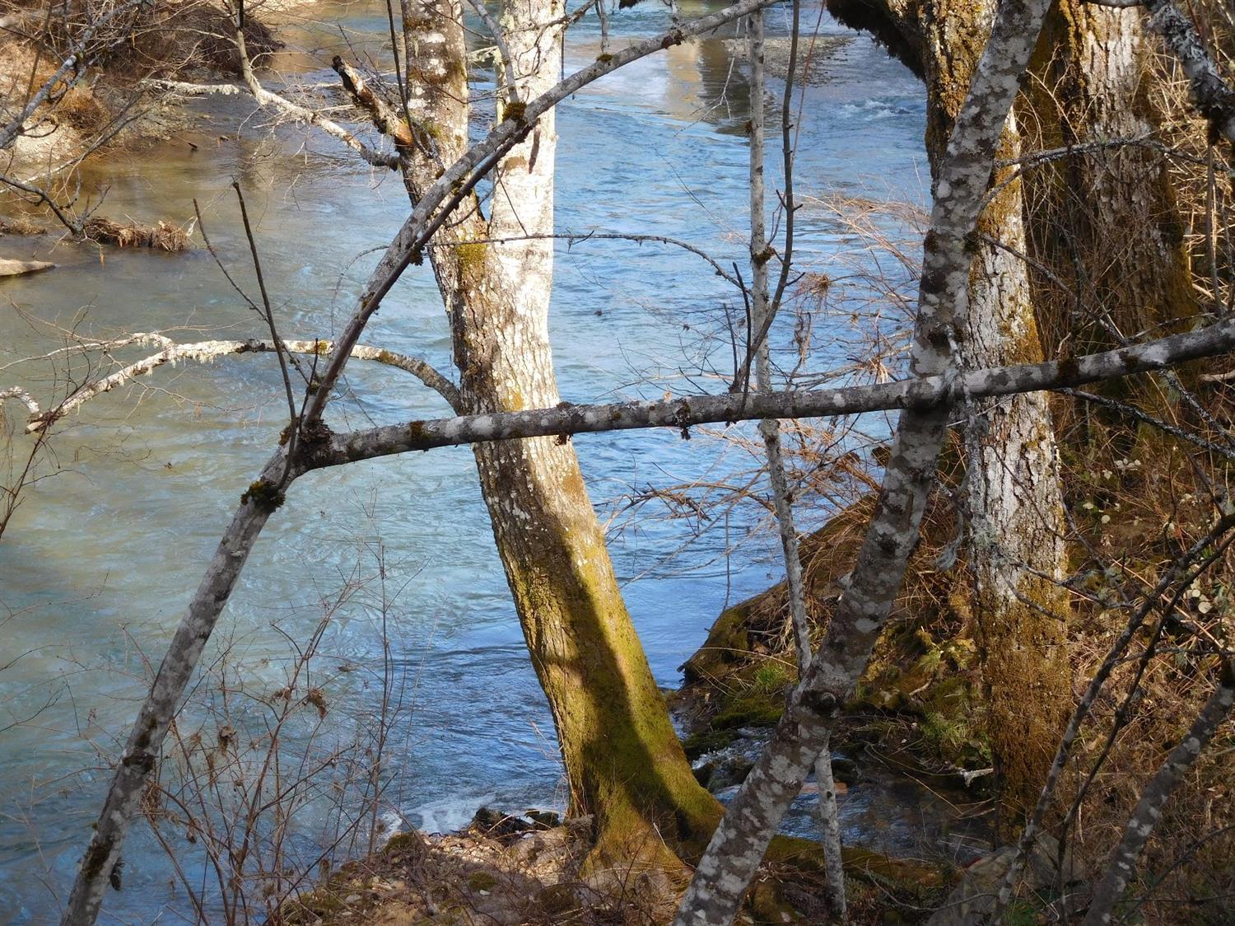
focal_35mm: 70
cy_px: 463
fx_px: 2497
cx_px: 618
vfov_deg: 21.0
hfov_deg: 27.8
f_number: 4.5
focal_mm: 12.5
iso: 125
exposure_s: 1/200
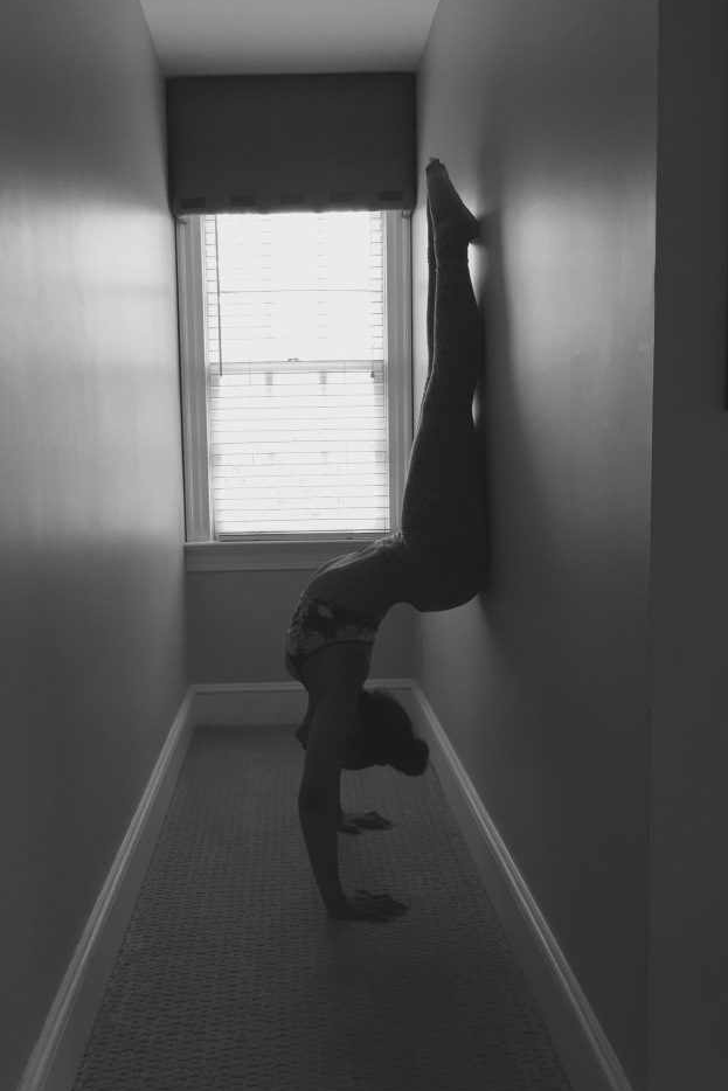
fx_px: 940
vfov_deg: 60.3
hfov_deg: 42.3
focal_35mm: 31
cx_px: 318
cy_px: 535
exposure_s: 1/33
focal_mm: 4.15
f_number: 2.2
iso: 50
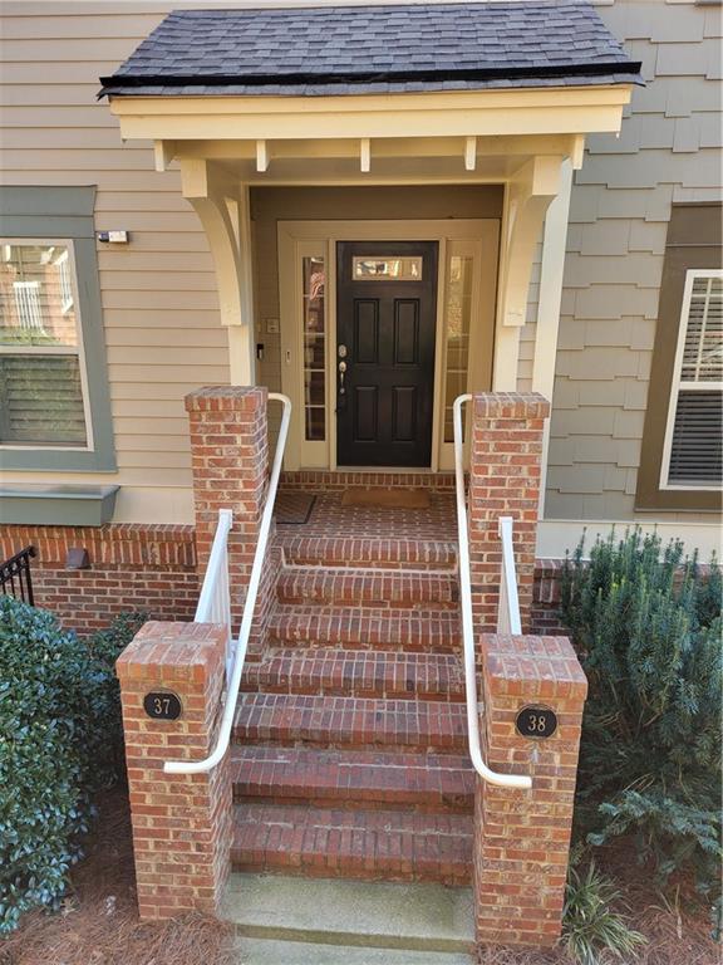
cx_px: 362
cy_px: 482
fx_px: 724
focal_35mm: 26
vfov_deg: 67.3
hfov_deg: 53.1
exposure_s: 1/120
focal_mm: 5.4
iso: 50
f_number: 1.8
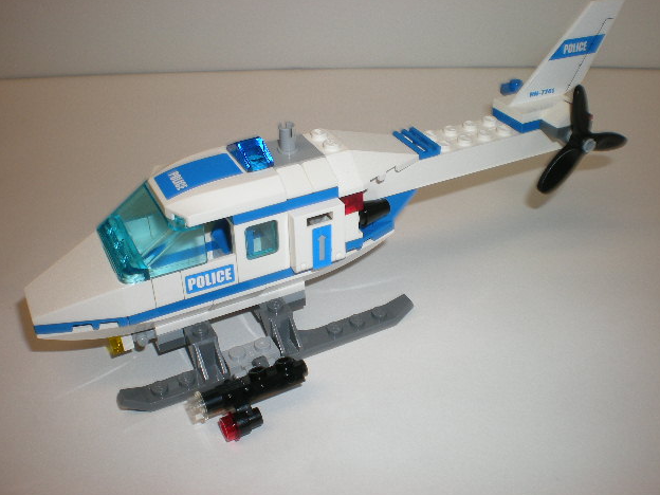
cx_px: 336
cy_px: 248
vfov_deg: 36.8
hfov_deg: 47.9
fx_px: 744
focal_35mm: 39
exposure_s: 1/38.8
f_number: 4.6
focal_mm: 6.3
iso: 64
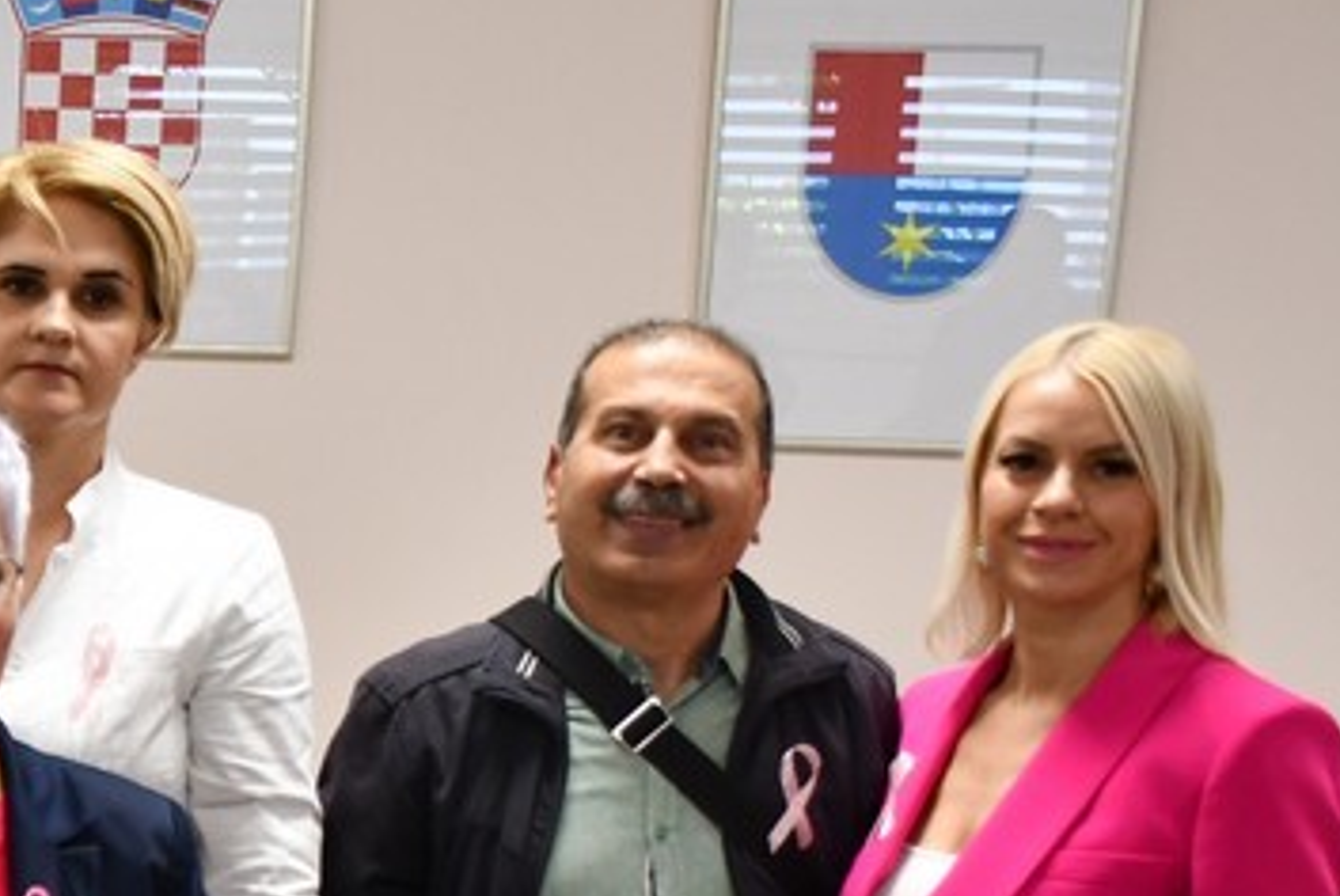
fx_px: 3241
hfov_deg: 20.6
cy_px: 887
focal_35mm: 87
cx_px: -562
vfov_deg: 15.5
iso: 1000
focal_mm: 20
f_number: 3.5
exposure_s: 1/125
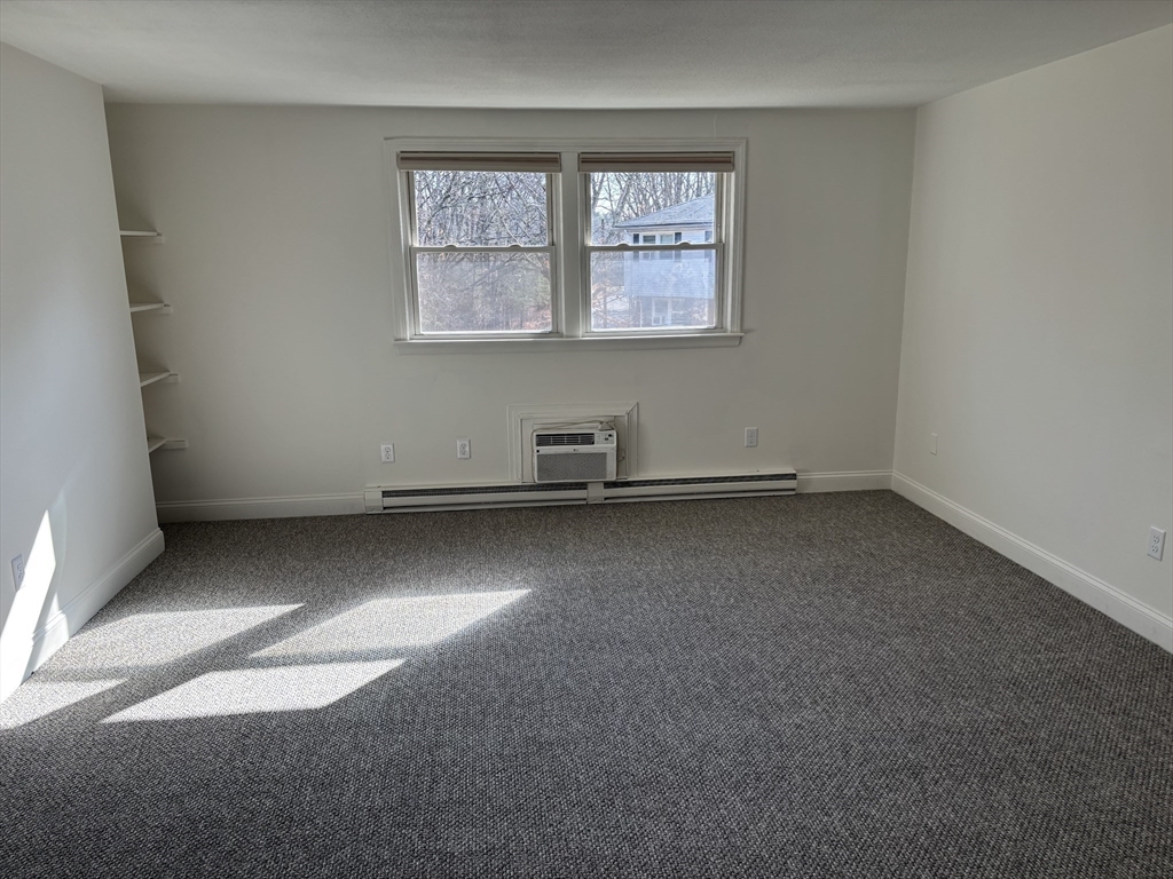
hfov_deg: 67.3
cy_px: 440
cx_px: 586
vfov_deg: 53.1
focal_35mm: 26
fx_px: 881
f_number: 1.6
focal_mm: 5.96
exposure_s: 1/141
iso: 40
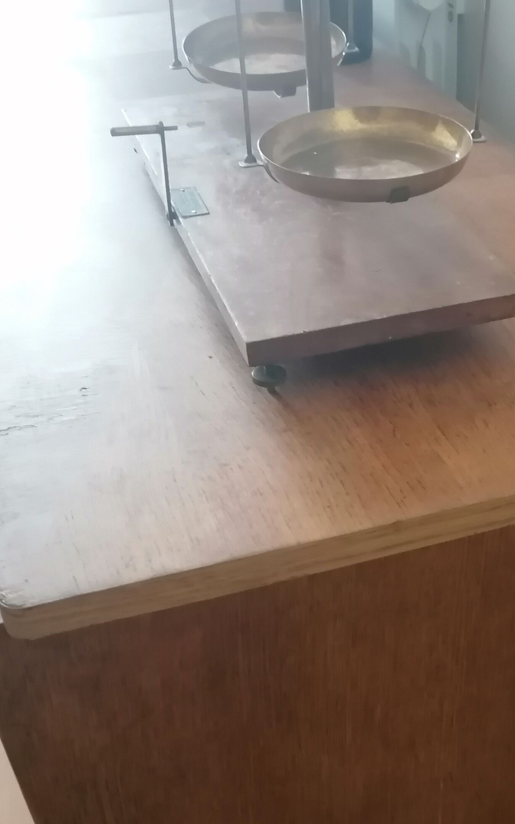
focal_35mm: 53
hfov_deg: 24.1
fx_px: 1190
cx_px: 389
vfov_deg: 37.6
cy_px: 572
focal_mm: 4.75
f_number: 1.8
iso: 400
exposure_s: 1/25
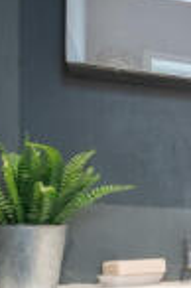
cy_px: 218
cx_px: 475
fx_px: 574
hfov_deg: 13.3
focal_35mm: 72
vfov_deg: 27.7
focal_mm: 16
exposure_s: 1/80
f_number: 8
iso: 400
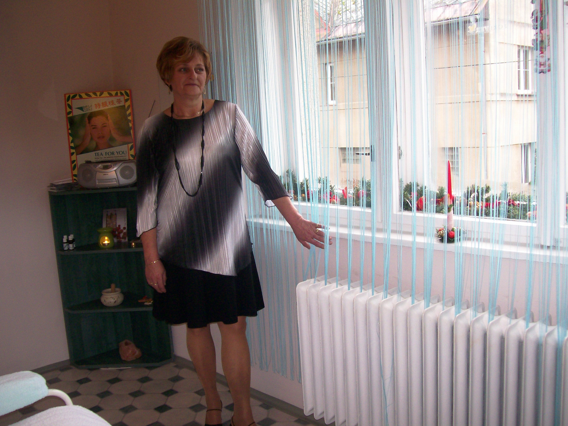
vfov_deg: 39.7
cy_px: 213
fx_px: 591
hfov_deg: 51.4
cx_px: 284
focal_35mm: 36
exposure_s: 1/64
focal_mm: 6
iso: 140
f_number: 2.7
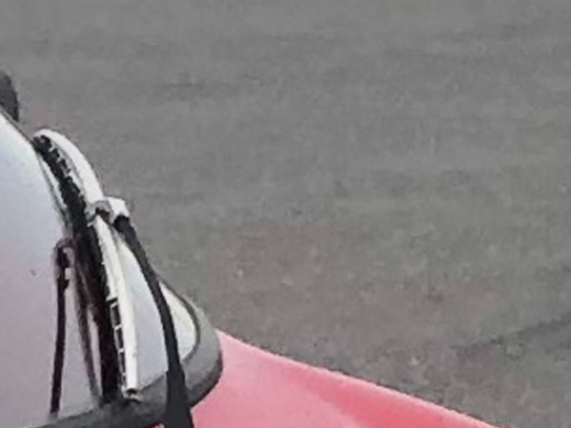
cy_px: 935
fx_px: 3430
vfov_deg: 6.8
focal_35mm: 208
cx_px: -870
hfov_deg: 8.6
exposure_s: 1/120
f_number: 1.8
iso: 40
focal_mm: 4
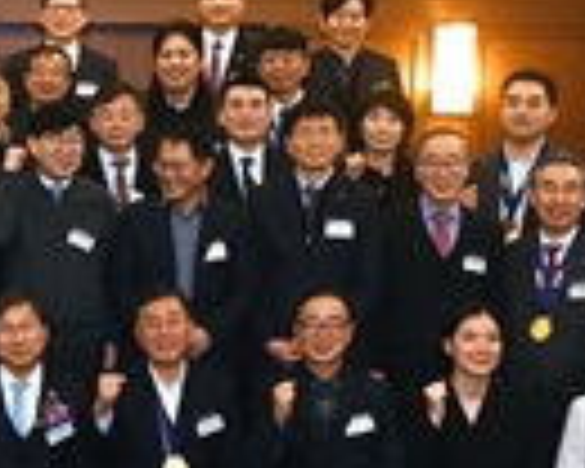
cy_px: 292
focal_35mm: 85
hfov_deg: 21.4
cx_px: -52
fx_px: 1472
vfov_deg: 18.0
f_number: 5.6
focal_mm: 29
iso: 2000
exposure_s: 1/60
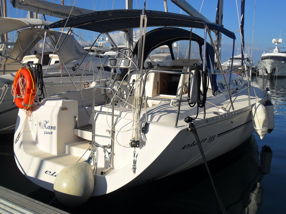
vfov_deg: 38.7
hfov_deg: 50.1
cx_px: 143
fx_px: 306
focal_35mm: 37
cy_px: 107
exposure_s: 1/250
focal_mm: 6.6
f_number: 10.1
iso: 100
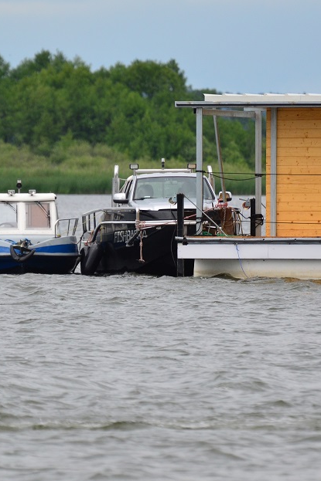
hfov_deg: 1.9
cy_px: 229
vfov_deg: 2.9
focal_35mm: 720
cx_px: 130
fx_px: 9635
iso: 640
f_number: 5.6
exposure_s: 1/2500
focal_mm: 300
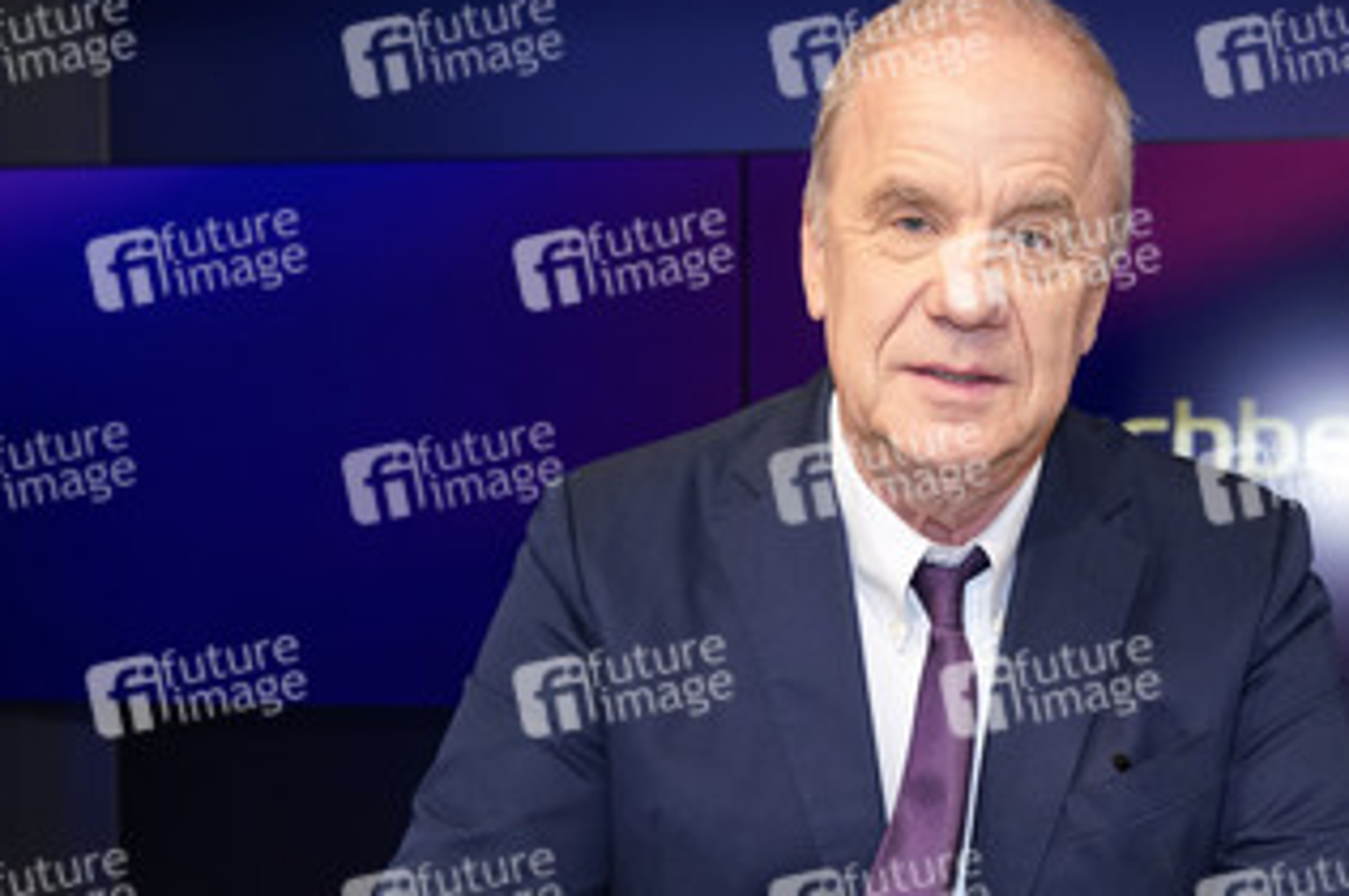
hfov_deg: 33.0
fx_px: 2246
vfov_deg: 22.5
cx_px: 937
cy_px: 580
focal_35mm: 60
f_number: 5
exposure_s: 1/160
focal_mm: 42
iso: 2000
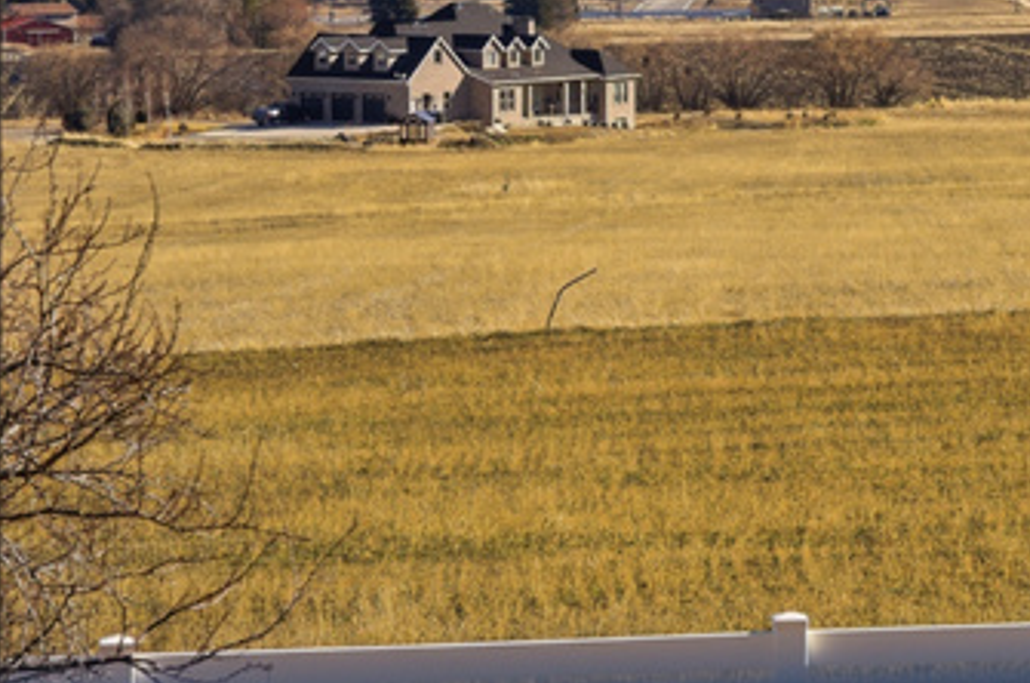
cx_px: 1571
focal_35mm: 229
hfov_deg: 8.8
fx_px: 6539
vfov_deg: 5.9
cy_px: -340
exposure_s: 1/6400
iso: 100
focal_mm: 75
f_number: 8
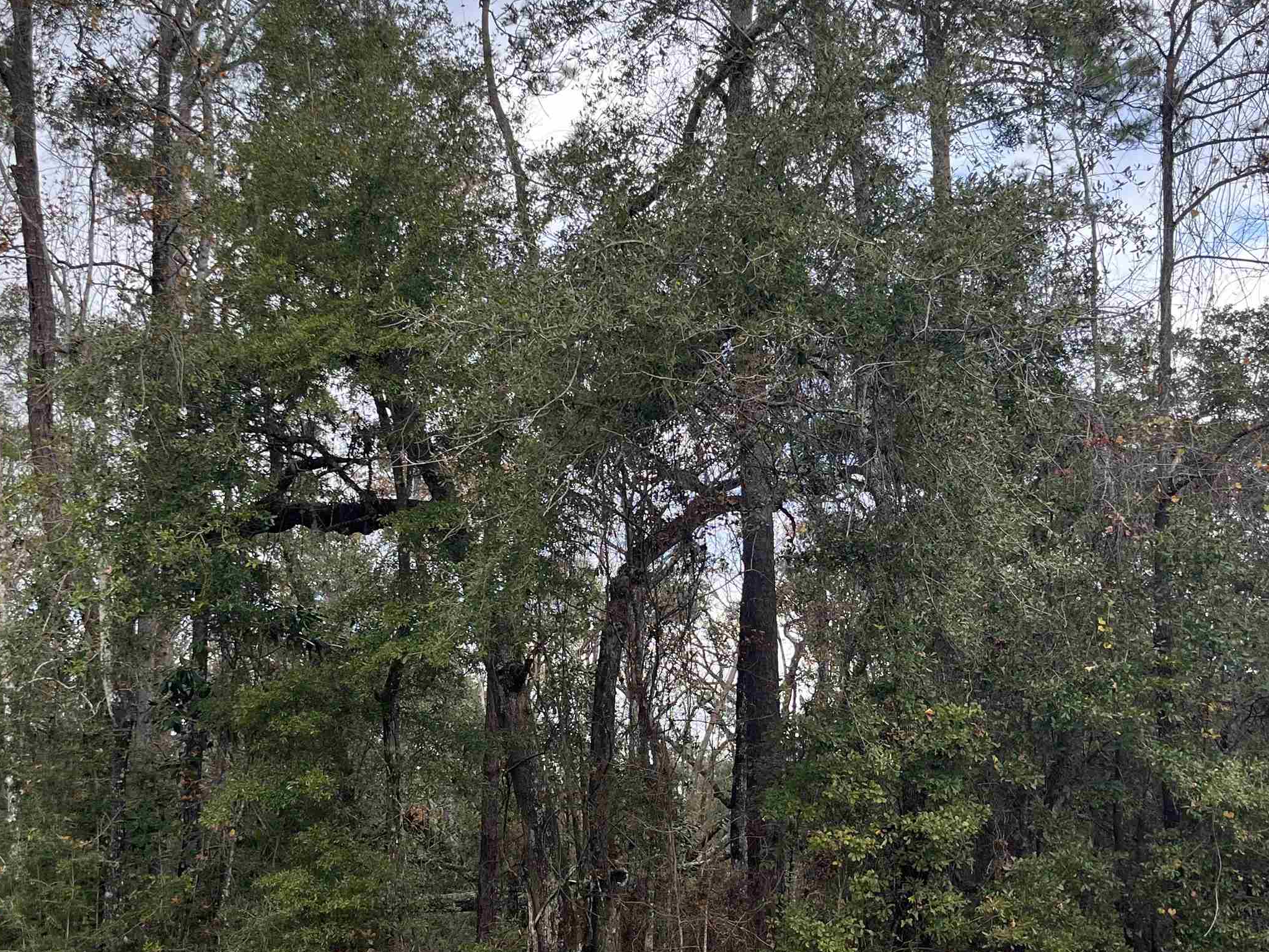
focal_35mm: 39
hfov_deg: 47.8
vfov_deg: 36.7
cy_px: 552
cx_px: 577
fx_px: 1430
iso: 50
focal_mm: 5.1
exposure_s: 1/392
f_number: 1.6
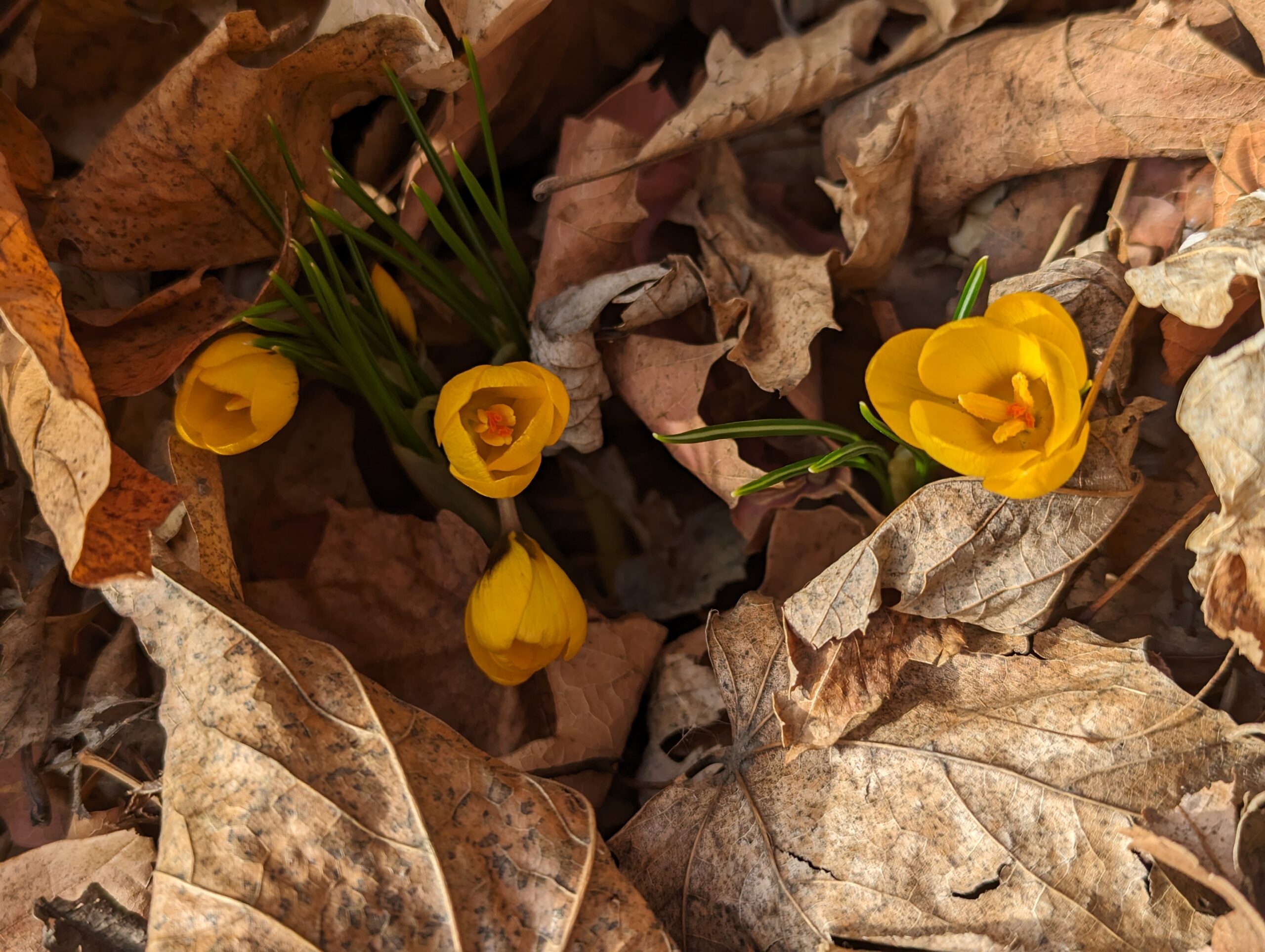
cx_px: 632
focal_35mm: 48
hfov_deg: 39.6
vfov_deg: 30.3
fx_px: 1757
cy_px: 476
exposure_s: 1/853
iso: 45
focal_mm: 6.81
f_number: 1.85
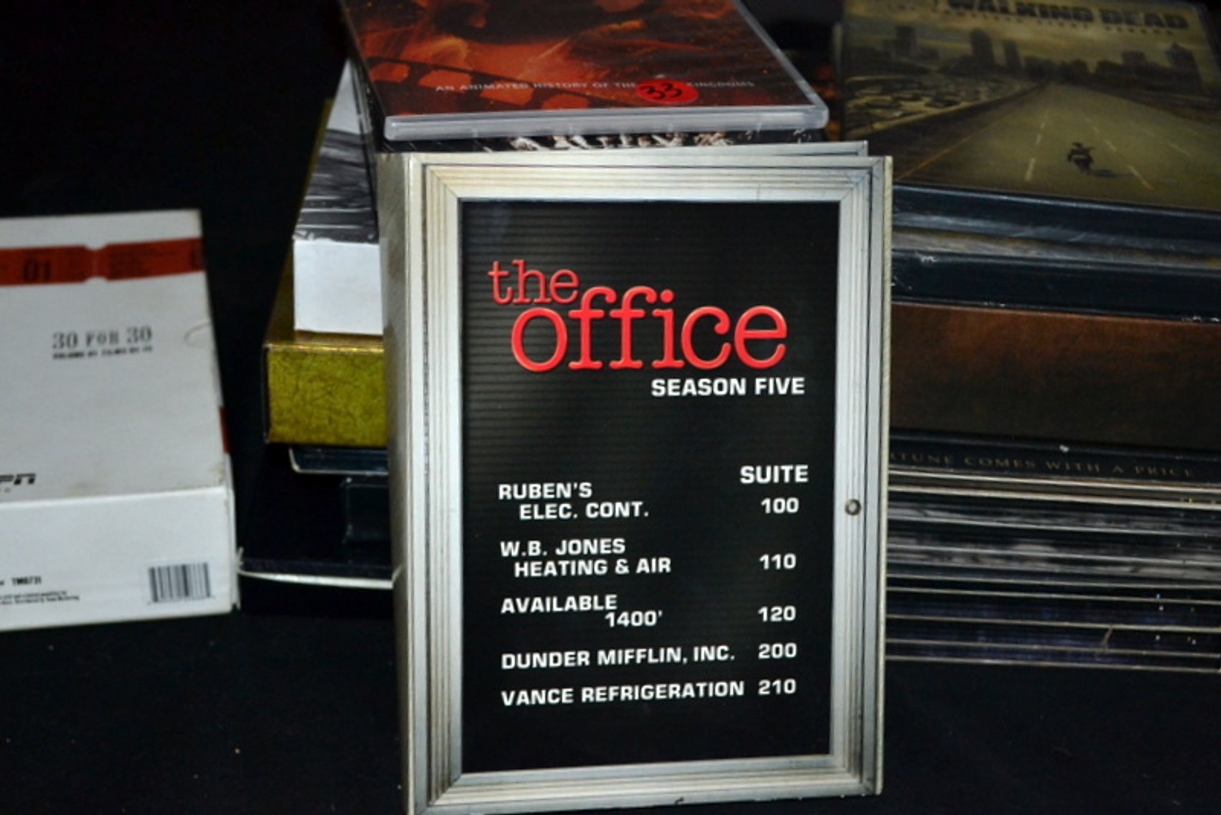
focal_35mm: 54
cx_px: 610
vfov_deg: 25.1
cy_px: 408
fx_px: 1832
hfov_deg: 36.9
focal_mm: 36
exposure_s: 1/60
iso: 1100
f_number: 5
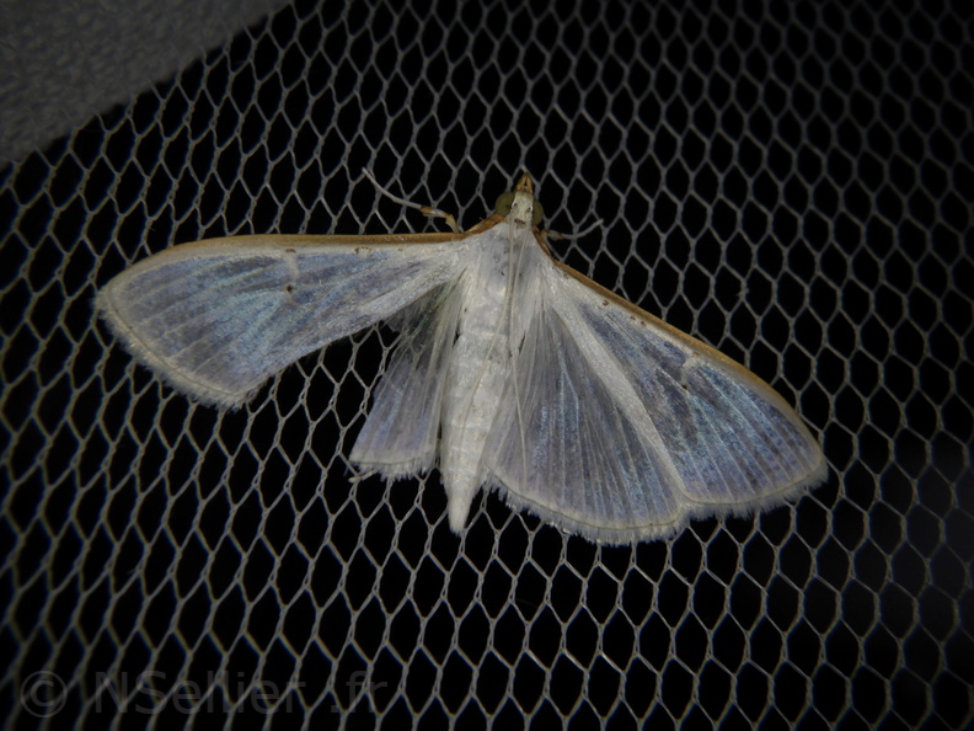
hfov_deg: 54.0
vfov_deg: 41.8
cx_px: 487
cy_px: 366
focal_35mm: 34
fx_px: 957
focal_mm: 6.1
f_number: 4.6
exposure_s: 1/2000
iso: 125
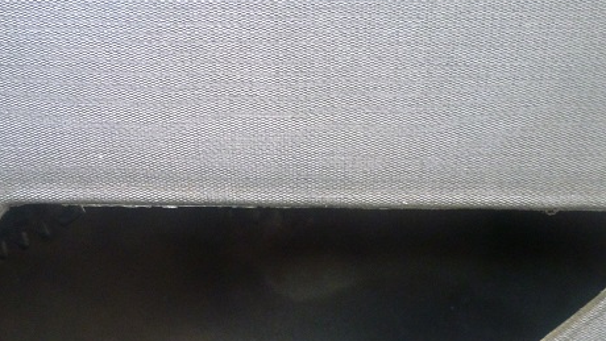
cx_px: 271
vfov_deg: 26.8
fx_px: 707
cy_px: 254
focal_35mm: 44
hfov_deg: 46.3
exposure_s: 1/25
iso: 400
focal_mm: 5.2
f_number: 3.3
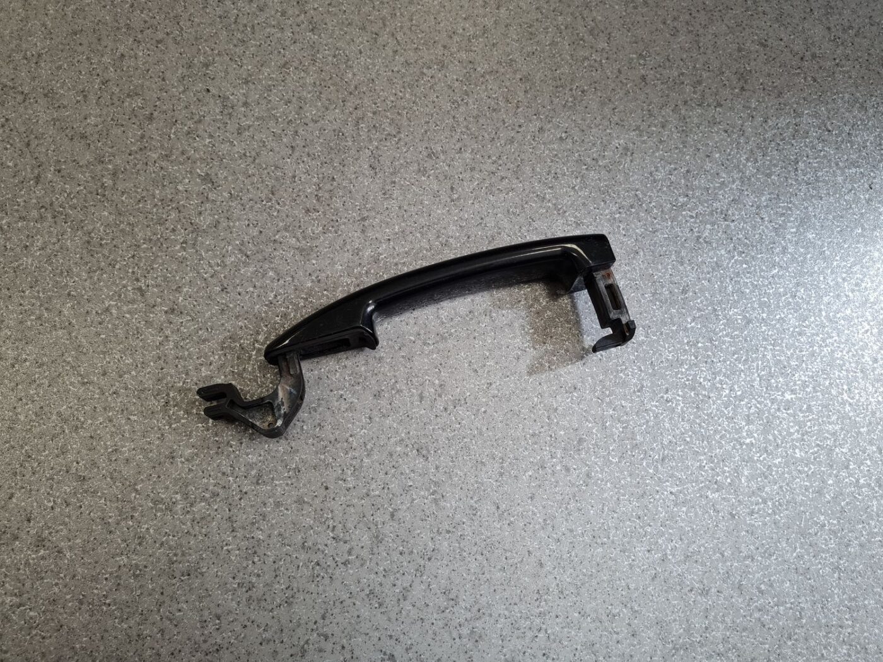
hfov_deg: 67.3
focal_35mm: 26
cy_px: 331
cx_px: 442
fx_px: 663
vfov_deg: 53.1
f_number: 1.8
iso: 64
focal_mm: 5.4
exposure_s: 1/100
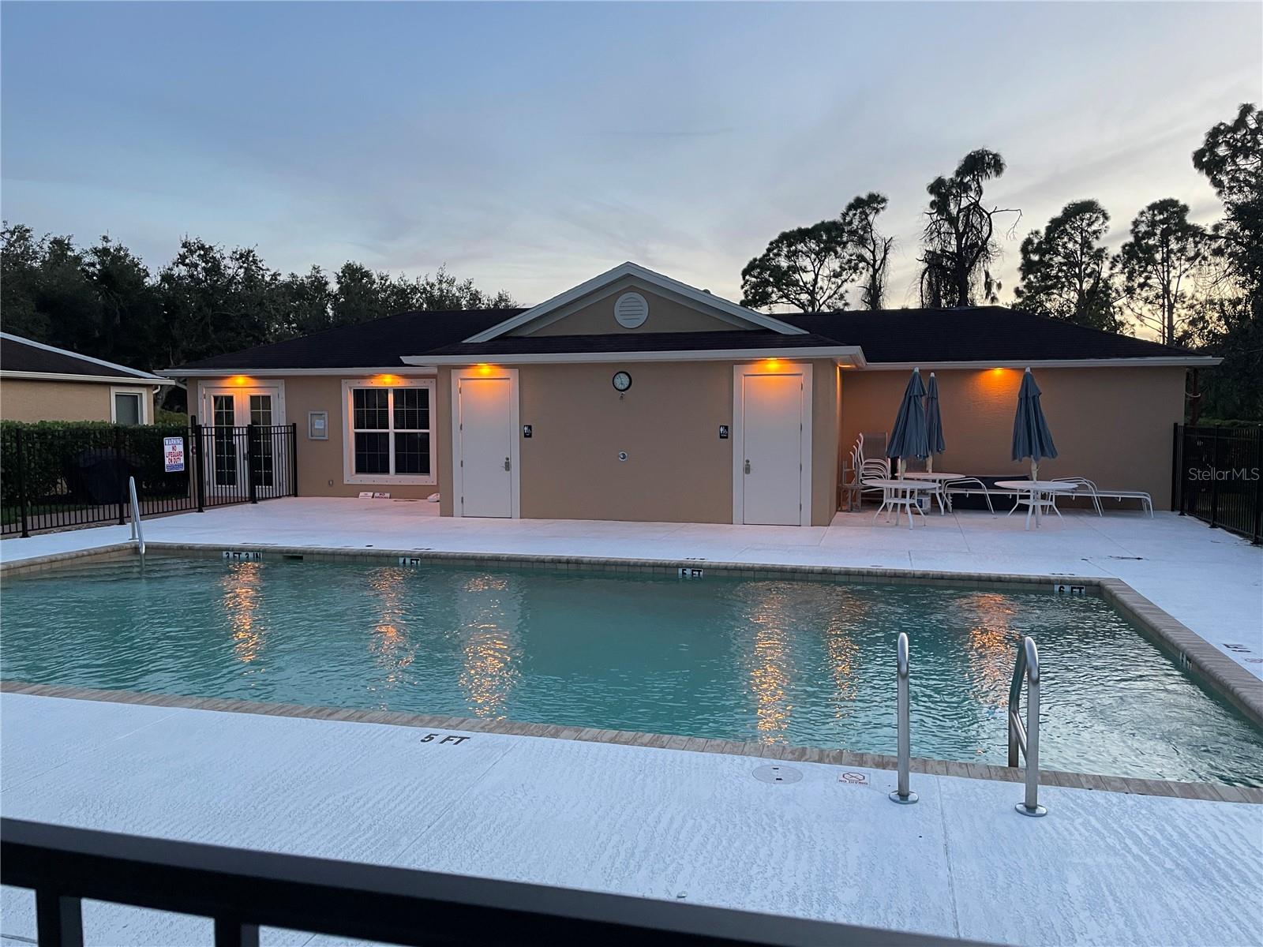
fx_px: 949
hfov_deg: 67.3
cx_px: 632
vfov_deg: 53.1
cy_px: 474
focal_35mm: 26
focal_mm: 4.2
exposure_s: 1/79
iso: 125
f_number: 1.6
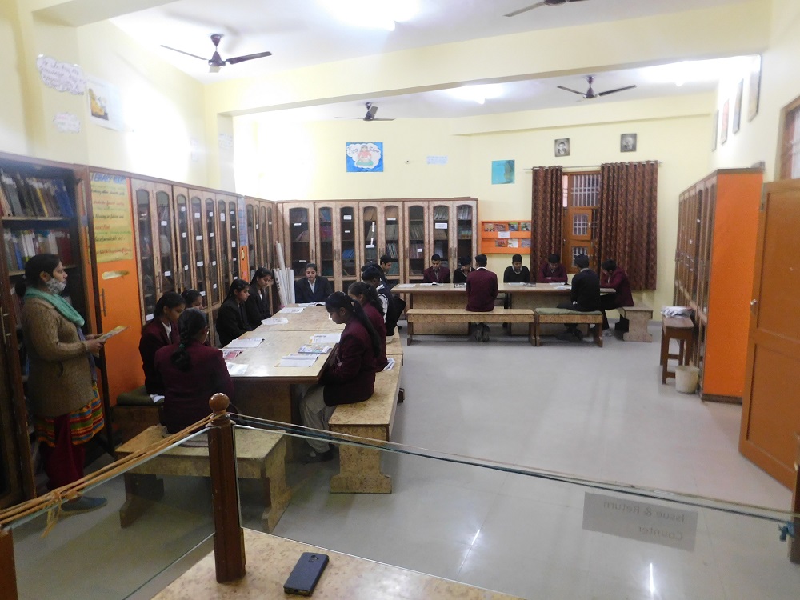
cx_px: 400
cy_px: 300
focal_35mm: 23
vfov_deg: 58.9
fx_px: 532
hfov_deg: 73.9
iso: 400
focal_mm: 4
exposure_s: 1/13
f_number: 3
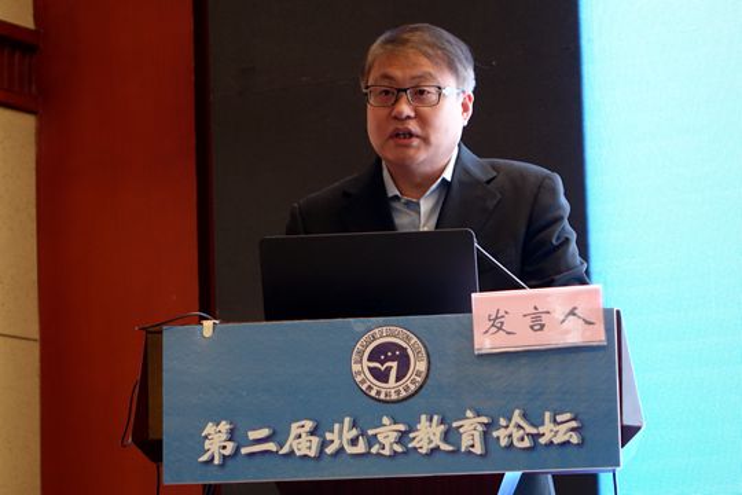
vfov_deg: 10.5
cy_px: 248
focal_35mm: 130
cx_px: 371
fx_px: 2679
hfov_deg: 15.8
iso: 800
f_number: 2.8
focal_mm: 47.85
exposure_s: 1/100
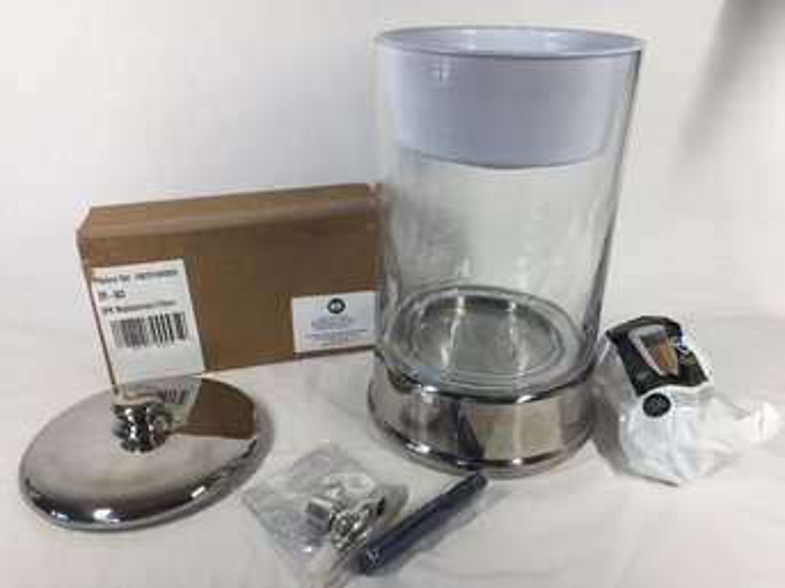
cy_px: 294
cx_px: 392
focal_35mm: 29
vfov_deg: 48.2
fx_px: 657
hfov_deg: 61.7
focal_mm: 4.15
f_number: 2.2
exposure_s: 1/120
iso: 50
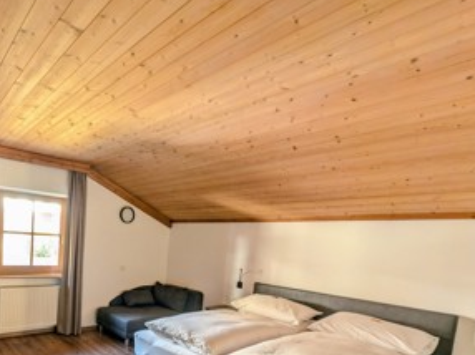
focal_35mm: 20
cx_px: 100
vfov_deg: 61.9
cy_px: 270
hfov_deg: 73.8
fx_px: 274
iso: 77
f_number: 1.95
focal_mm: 2.23
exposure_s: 1/15
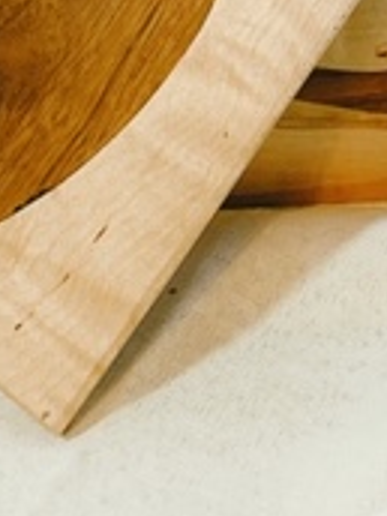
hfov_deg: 15.2
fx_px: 1446
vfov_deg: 18.1
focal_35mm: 97
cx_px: 231
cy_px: -249
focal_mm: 4.25
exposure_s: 1/60
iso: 64
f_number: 1.8
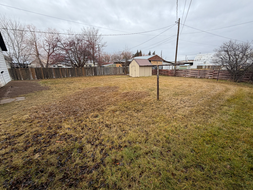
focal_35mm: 15
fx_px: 110
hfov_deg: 98.0
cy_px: 95
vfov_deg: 81.7
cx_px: 134
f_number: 2.2
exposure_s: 1/502
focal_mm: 2.22
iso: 40
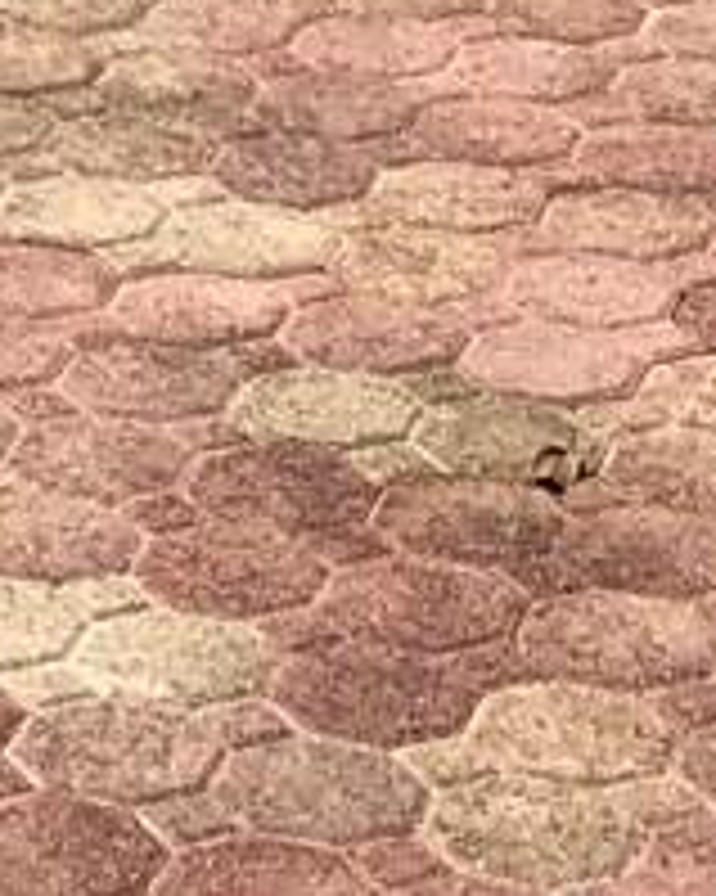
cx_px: -730
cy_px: -1787
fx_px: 5832
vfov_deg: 7.7
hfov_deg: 6.8
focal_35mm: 220
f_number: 1.8
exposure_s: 1/3247
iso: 20
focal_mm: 3.99
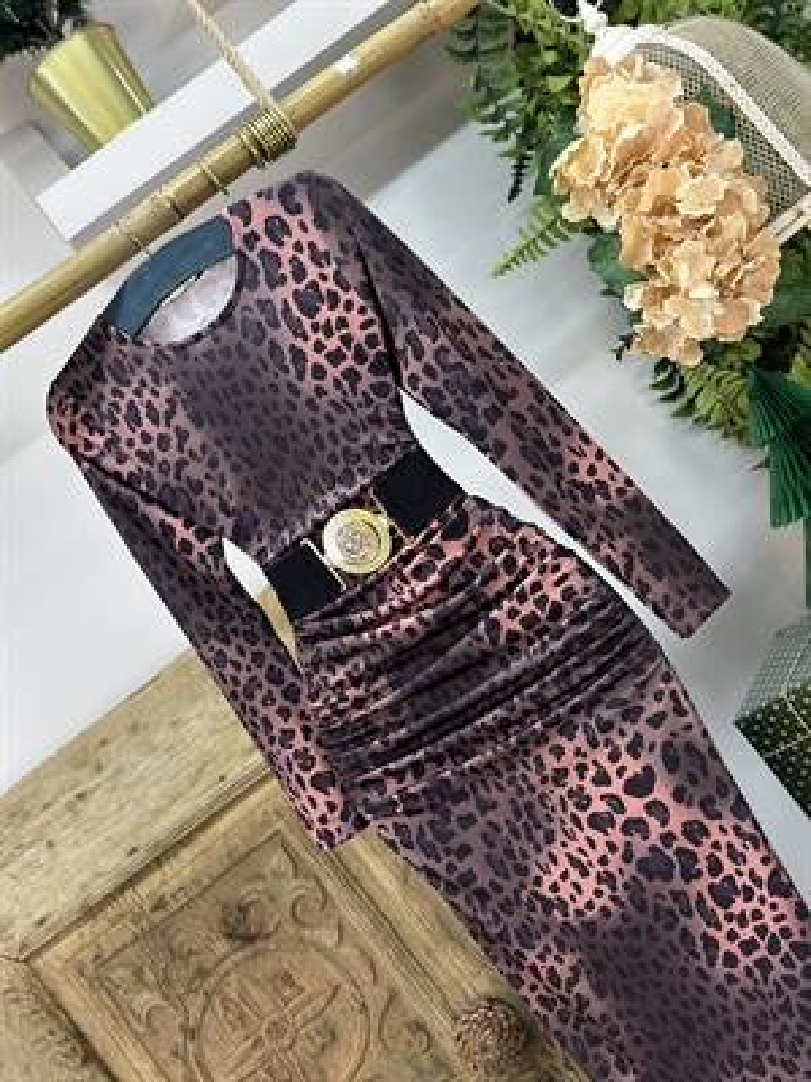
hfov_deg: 30.3
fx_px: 1499
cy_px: 541
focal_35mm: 48
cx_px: 406
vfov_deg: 39.7
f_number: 1.78
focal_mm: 6.86
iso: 125
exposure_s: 1/100
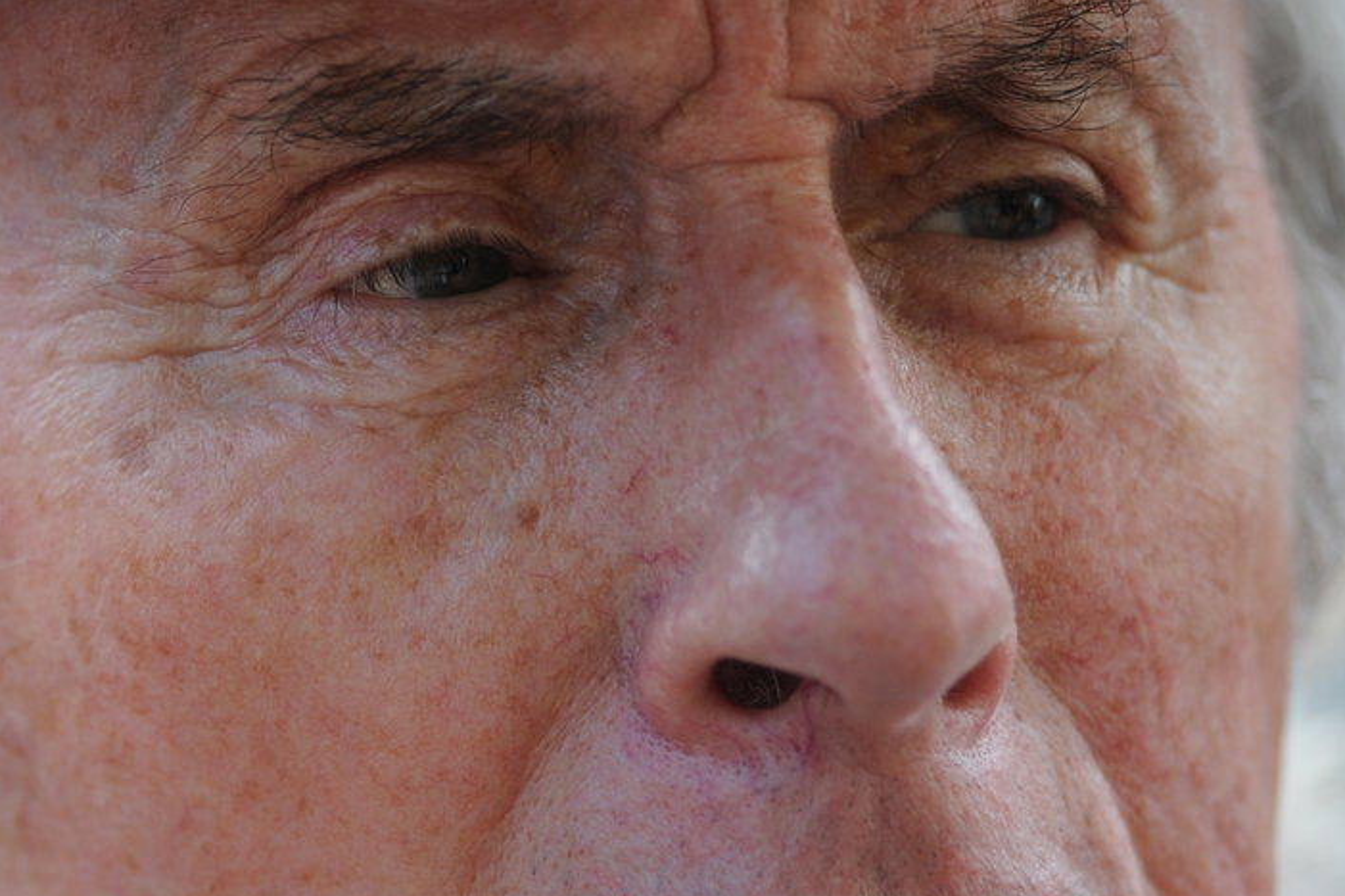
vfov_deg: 1.5
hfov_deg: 2.3
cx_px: 59
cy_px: 636
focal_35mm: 913
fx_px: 34101
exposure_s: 1/640
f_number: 2.8
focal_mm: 400
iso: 500
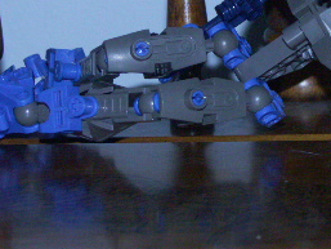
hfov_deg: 9.9
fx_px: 1904
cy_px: 93
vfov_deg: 7.5
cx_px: 224
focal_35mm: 199
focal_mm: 19.75
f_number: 3.5
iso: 200
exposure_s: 1/80
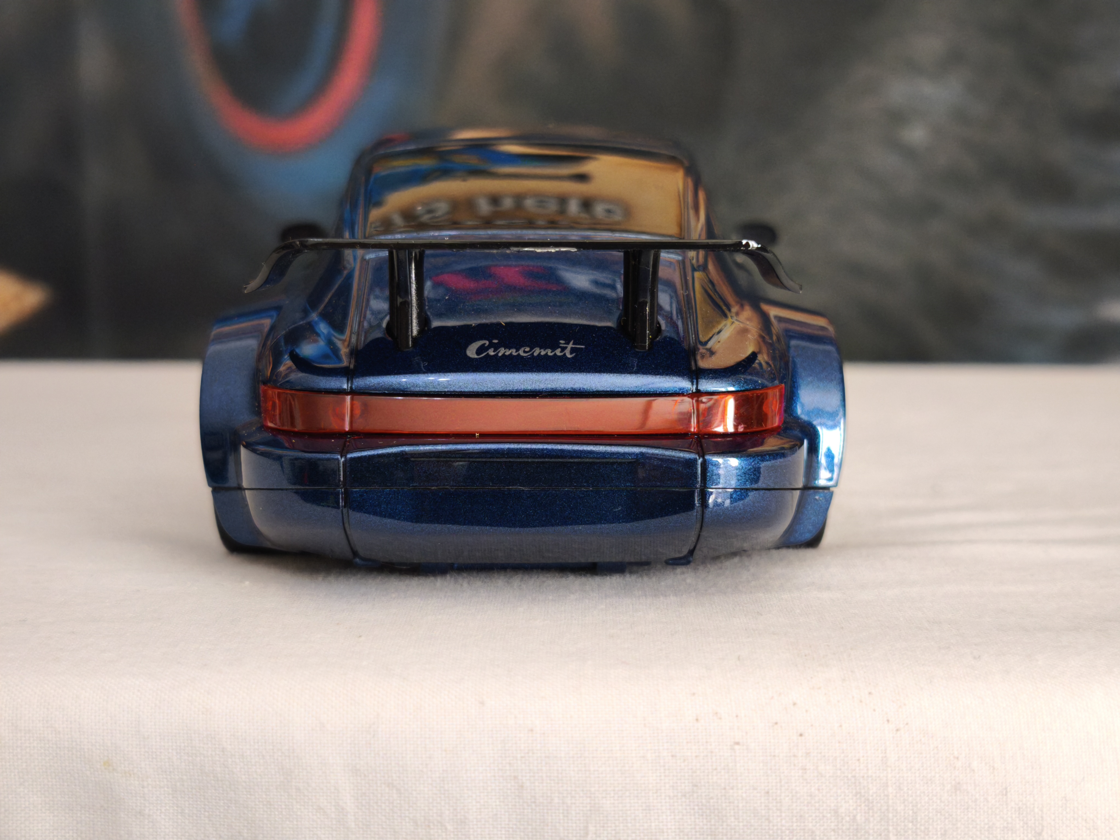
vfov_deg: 31.5
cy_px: 420
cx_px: 560
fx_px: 1488
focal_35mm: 46
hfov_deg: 41.2
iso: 320
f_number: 1.6
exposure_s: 1/100
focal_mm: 6.57
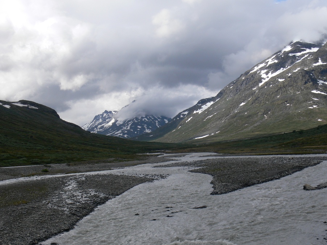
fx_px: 463
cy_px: 126
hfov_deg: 38.9
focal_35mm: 49
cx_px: 171
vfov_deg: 29.7
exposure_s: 1/125
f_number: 5.6
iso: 80
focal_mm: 9.3
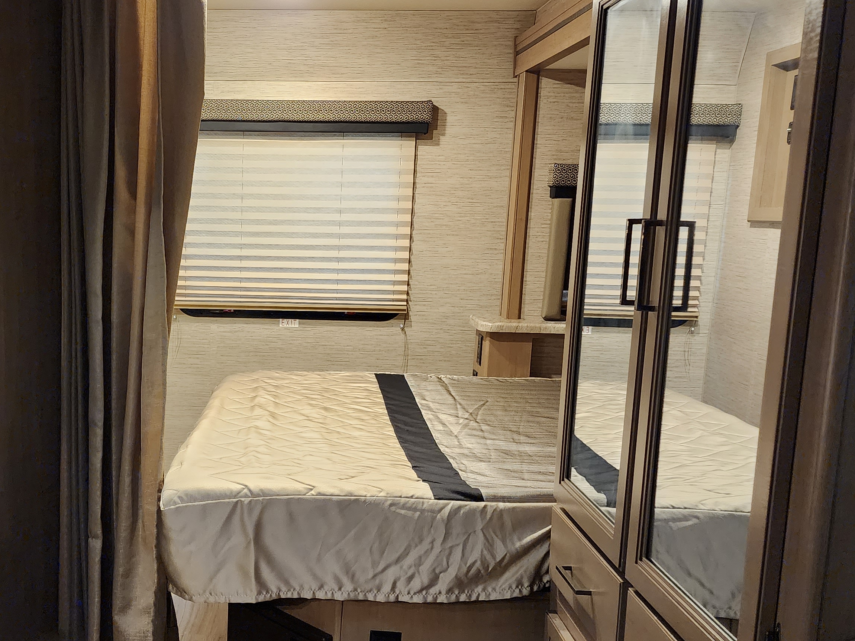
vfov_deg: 35.8
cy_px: 382
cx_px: 232
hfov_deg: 45.5
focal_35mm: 40
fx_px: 988
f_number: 1.8
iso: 640
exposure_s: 1/60
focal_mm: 6.4
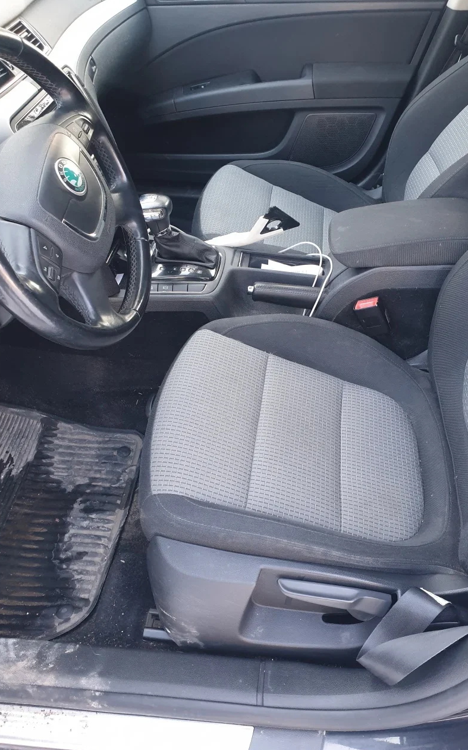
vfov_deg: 66.5
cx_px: 268
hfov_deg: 44.4
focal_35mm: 28
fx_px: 572
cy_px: 375
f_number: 2.4
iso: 160
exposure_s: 1/50
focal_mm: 4.3
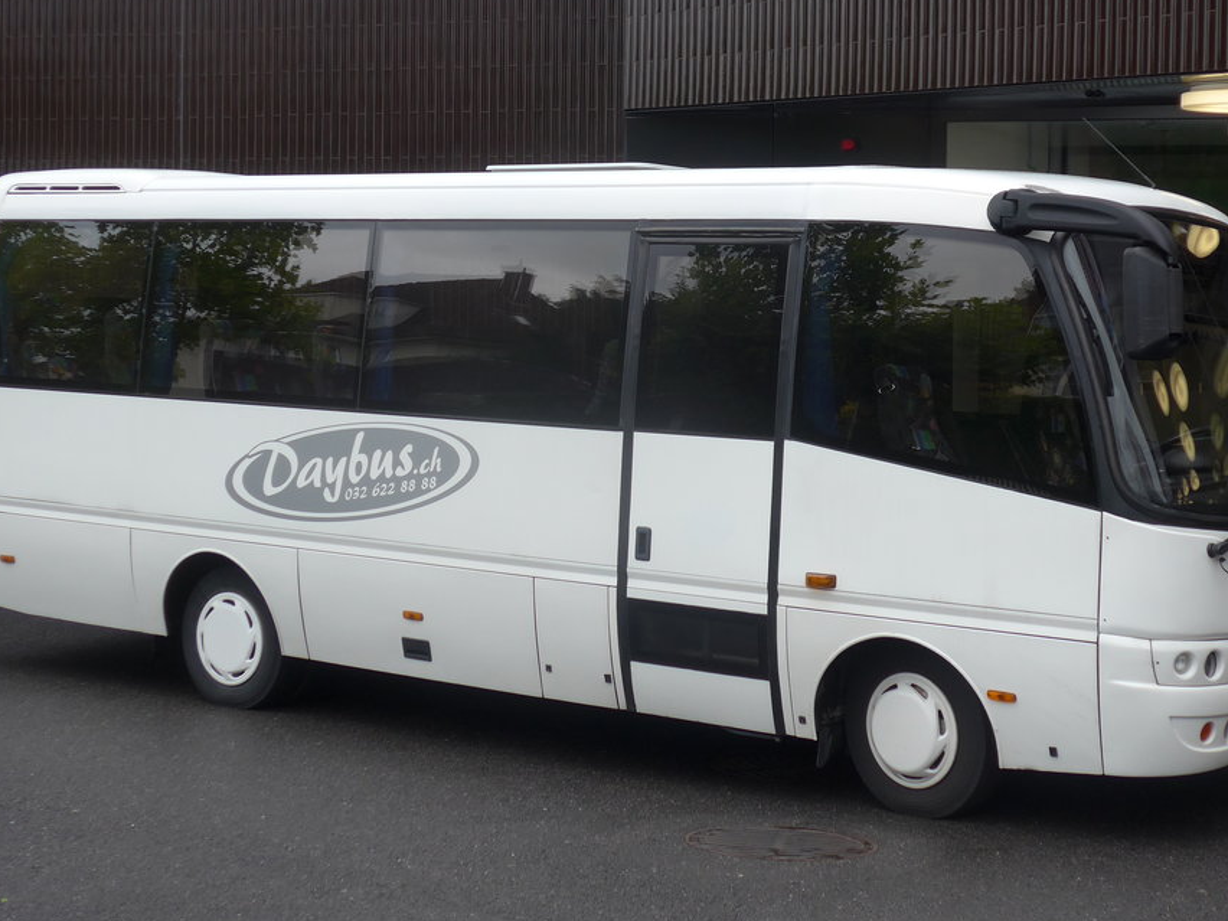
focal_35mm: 62
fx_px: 2199
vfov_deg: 23.6
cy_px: 317
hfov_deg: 31.2
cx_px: 688
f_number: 2.8
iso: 80
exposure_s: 1/200
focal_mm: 9
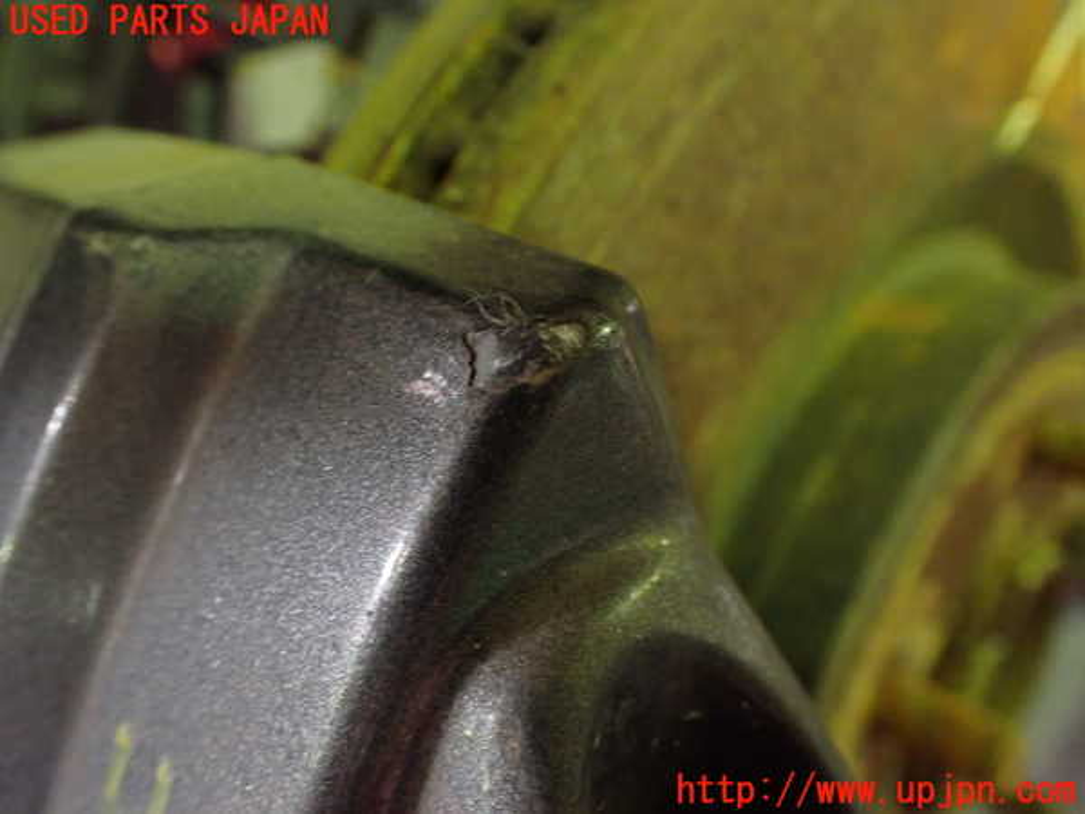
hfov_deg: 60.0
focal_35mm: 30
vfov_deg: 46.8
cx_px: 542
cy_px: 407
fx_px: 940
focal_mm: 5.4
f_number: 2.3
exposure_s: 1/40
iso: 800
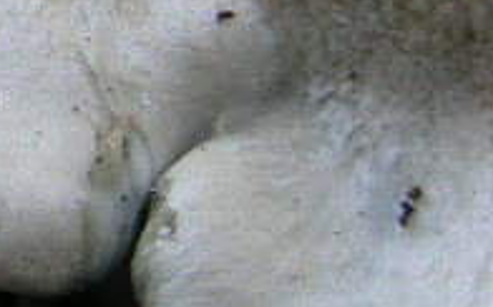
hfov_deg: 5.4
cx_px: -272
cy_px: -332
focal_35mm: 388
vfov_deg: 3.3
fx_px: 5207
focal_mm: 11.7
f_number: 3.5
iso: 50
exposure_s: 1/15.6
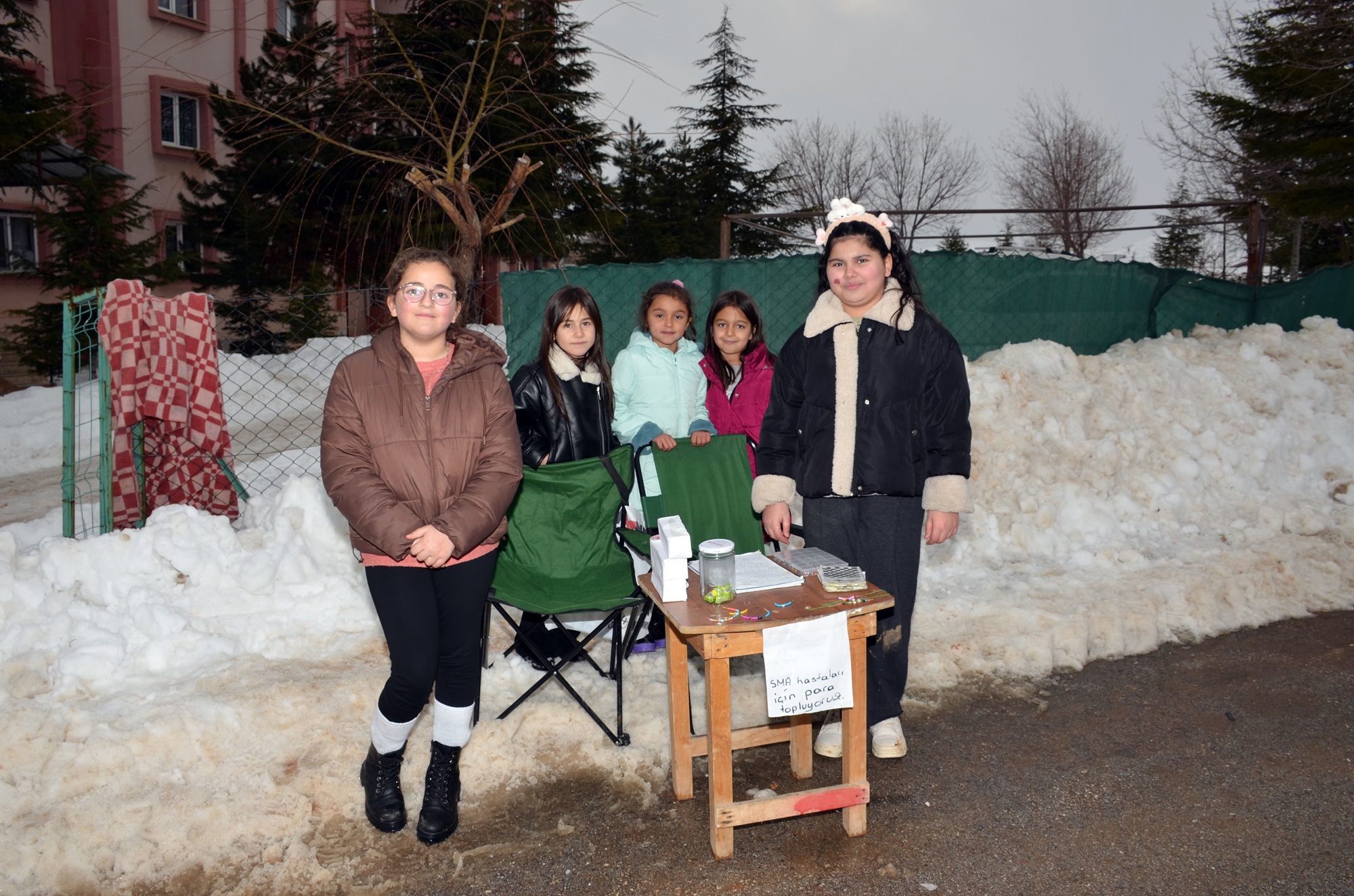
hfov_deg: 67.5
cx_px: 677
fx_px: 1013
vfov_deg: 47.7
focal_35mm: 27
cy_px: 448
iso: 100
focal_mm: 18
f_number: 8
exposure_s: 1/250
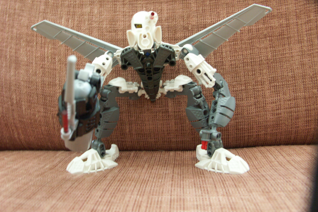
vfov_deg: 38.8
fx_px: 300
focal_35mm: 34
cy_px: 91
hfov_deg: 55.8
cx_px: 157
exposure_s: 1/15
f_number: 2.8
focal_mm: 8.29
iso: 200
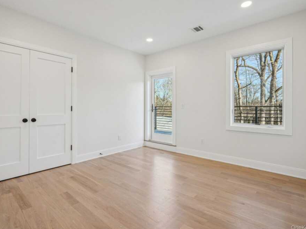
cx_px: 148
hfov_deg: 87.7
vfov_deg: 71.6
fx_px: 159
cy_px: 113
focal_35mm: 18
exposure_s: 1/30
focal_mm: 16
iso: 200
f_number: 8
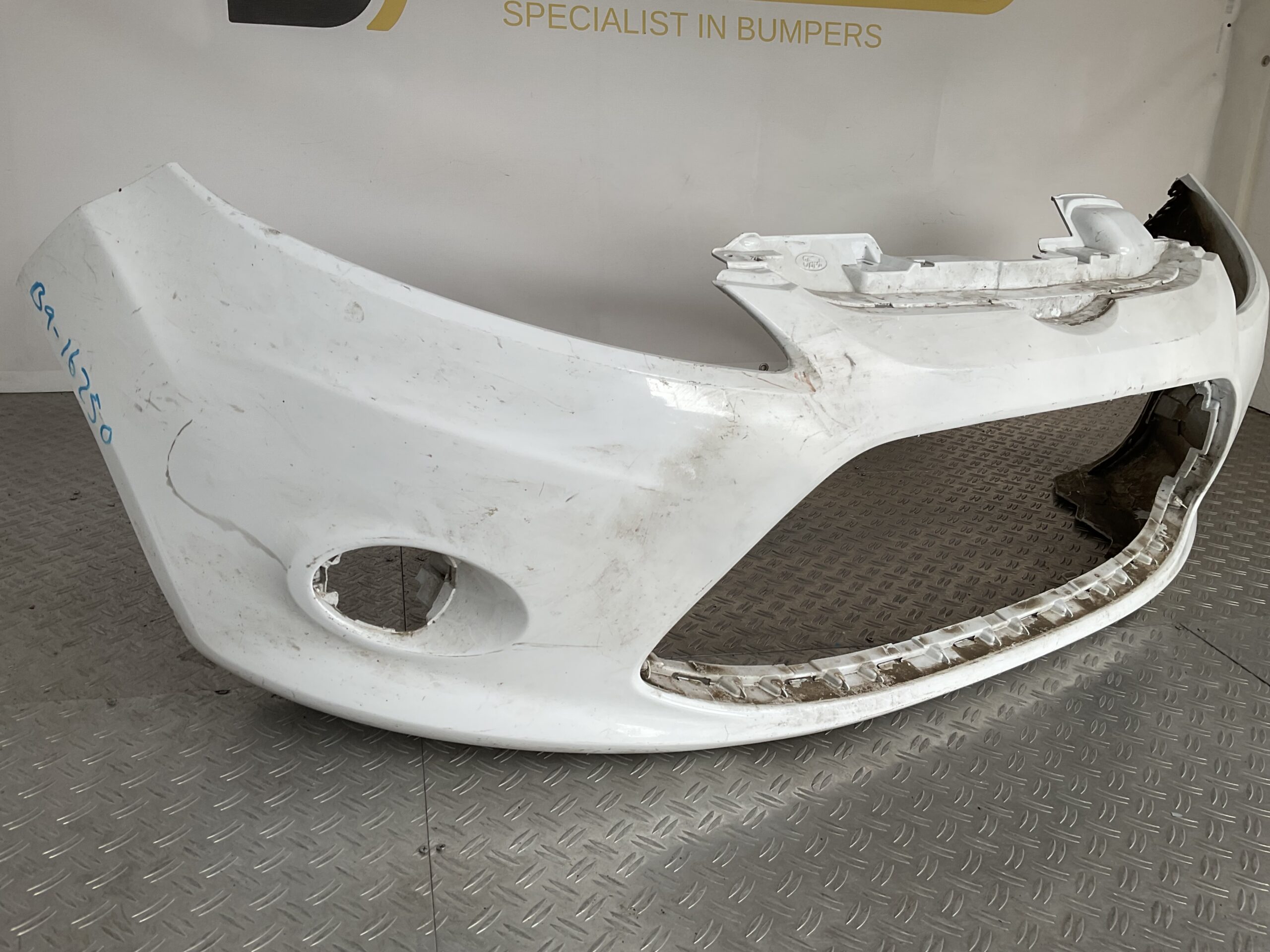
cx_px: 635
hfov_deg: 61.7
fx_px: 1064
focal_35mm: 29
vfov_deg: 48.2
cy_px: 476
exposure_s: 1/120
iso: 16
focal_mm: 3
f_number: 1.8
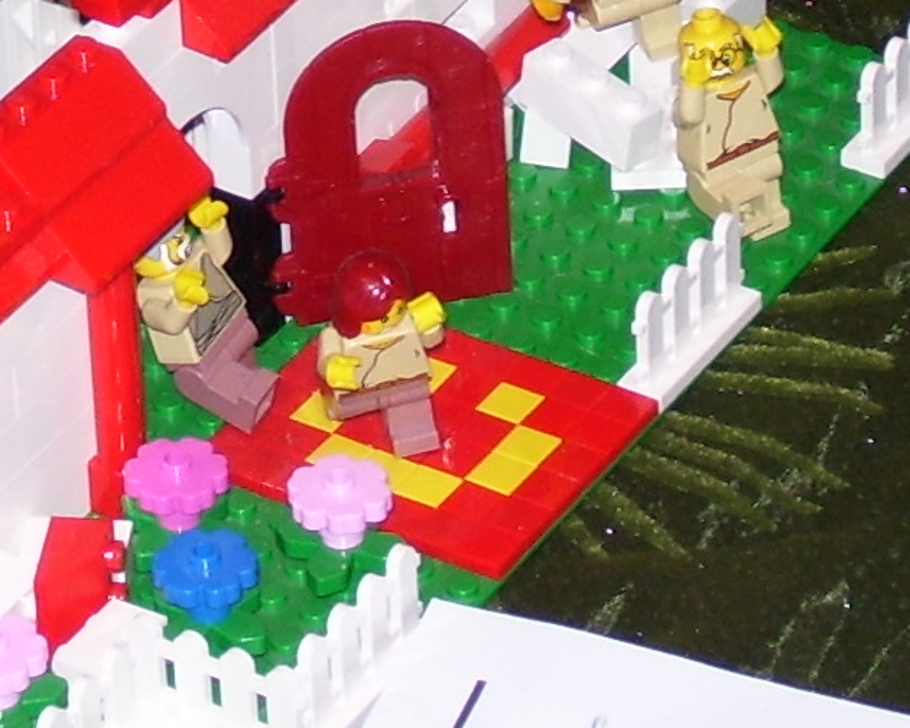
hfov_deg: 7.7
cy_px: -276
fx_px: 6733
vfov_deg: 6.1
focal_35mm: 250
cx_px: 30
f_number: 4
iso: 80
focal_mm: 11.6
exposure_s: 1/90
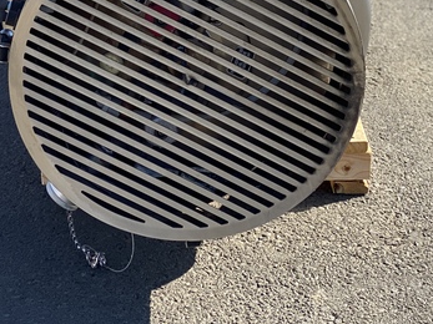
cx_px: 177
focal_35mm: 117
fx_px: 1463
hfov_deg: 16.8
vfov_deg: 12.5
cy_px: -8
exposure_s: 1/470
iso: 20
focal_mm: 6
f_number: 2
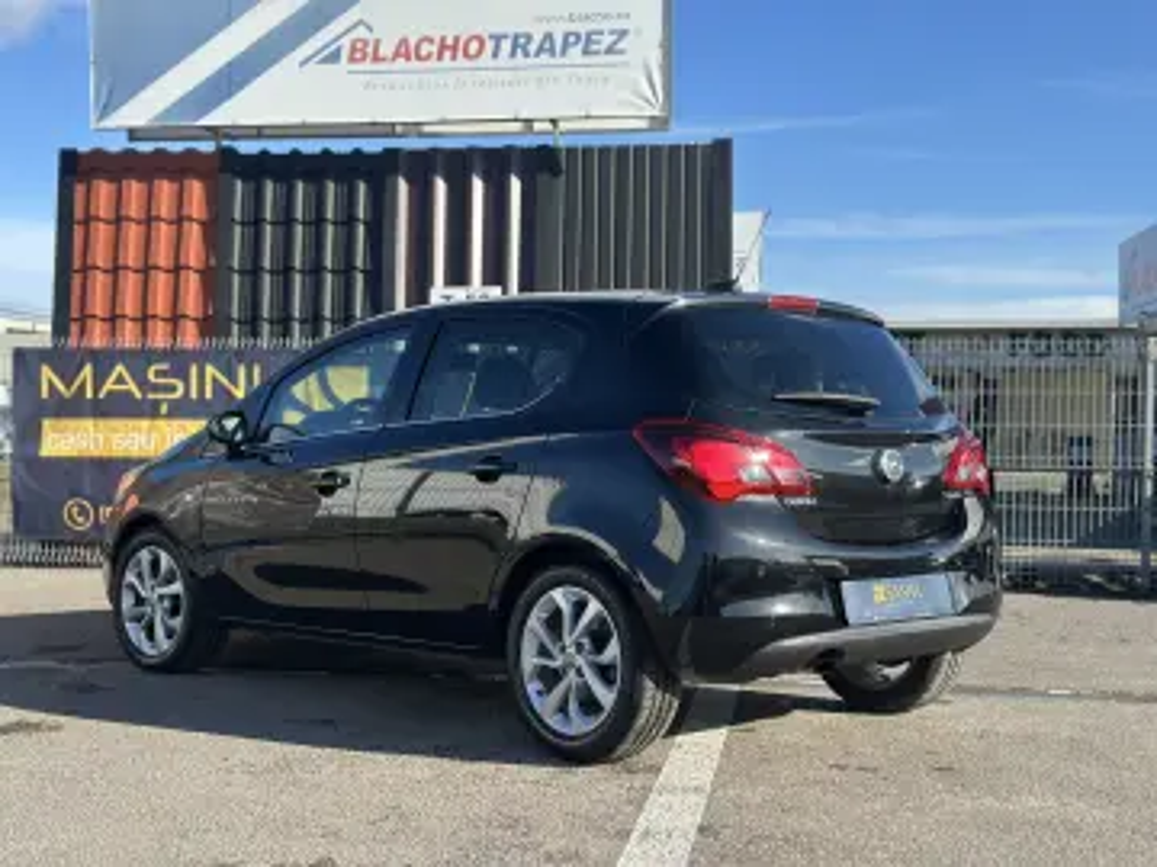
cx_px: 578
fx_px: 1604
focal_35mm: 48
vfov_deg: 30.3
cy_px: 434
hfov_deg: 39.7
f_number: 1.78
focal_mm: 6.86
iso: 80
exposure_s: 1/2597
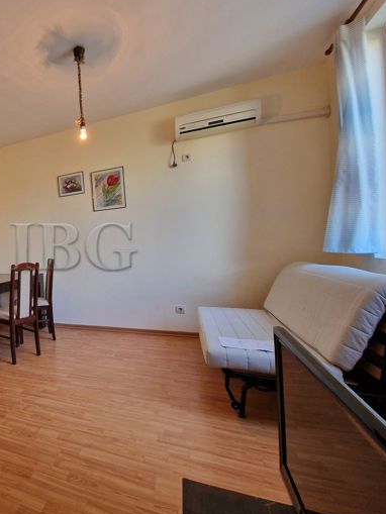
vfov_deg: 87.7
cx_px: 33
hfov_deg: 59.9
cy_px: 252
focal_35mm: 18
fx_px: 268
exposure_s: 1/50
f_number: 2.2
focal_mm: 2.2
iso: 125
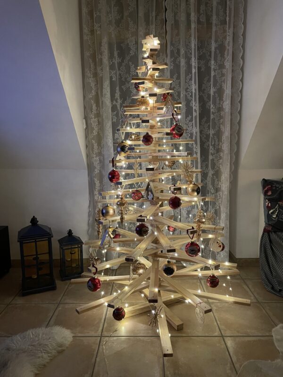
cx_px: 142
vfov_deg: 67.3
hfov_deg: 53.1
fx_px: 283
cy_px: 188
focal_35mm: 26
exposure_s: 1/25
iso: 500
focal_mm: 4.2
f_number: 1.6
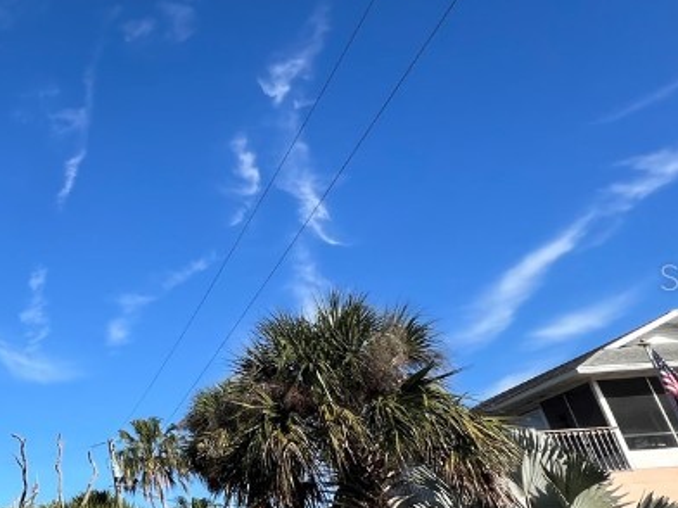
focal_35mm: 34
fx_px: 666
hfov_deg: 42.7
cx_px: -62
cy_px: 276
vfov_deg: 41.8
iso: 32
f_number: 1.8
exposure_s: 1/1508
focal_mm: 1.57
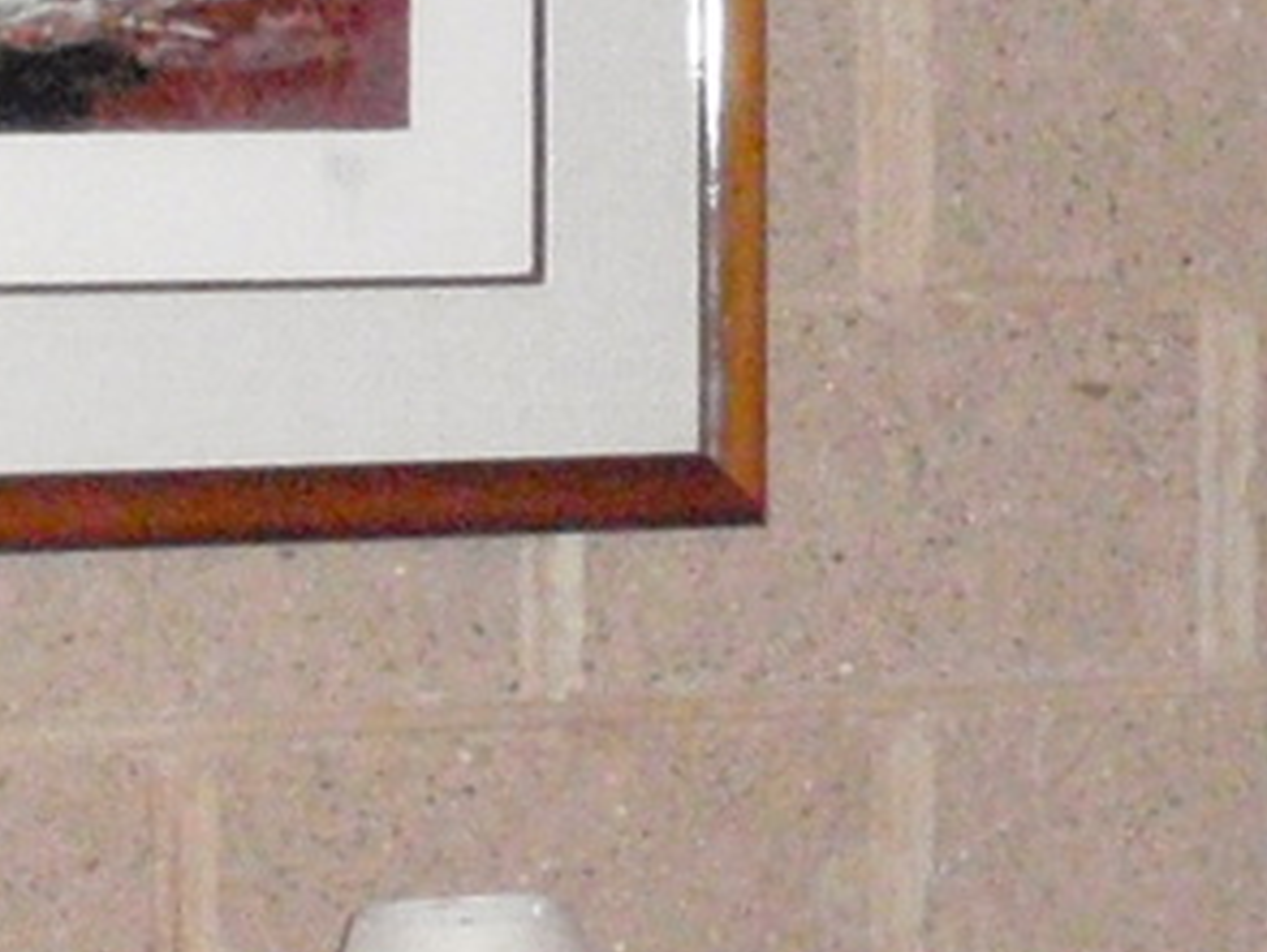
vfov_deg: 7.6
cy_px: 465
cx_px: 996
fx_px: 7143
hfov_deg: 10.1
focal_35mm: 195
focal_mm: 5
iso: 800
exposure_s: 1/30
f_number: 3.5
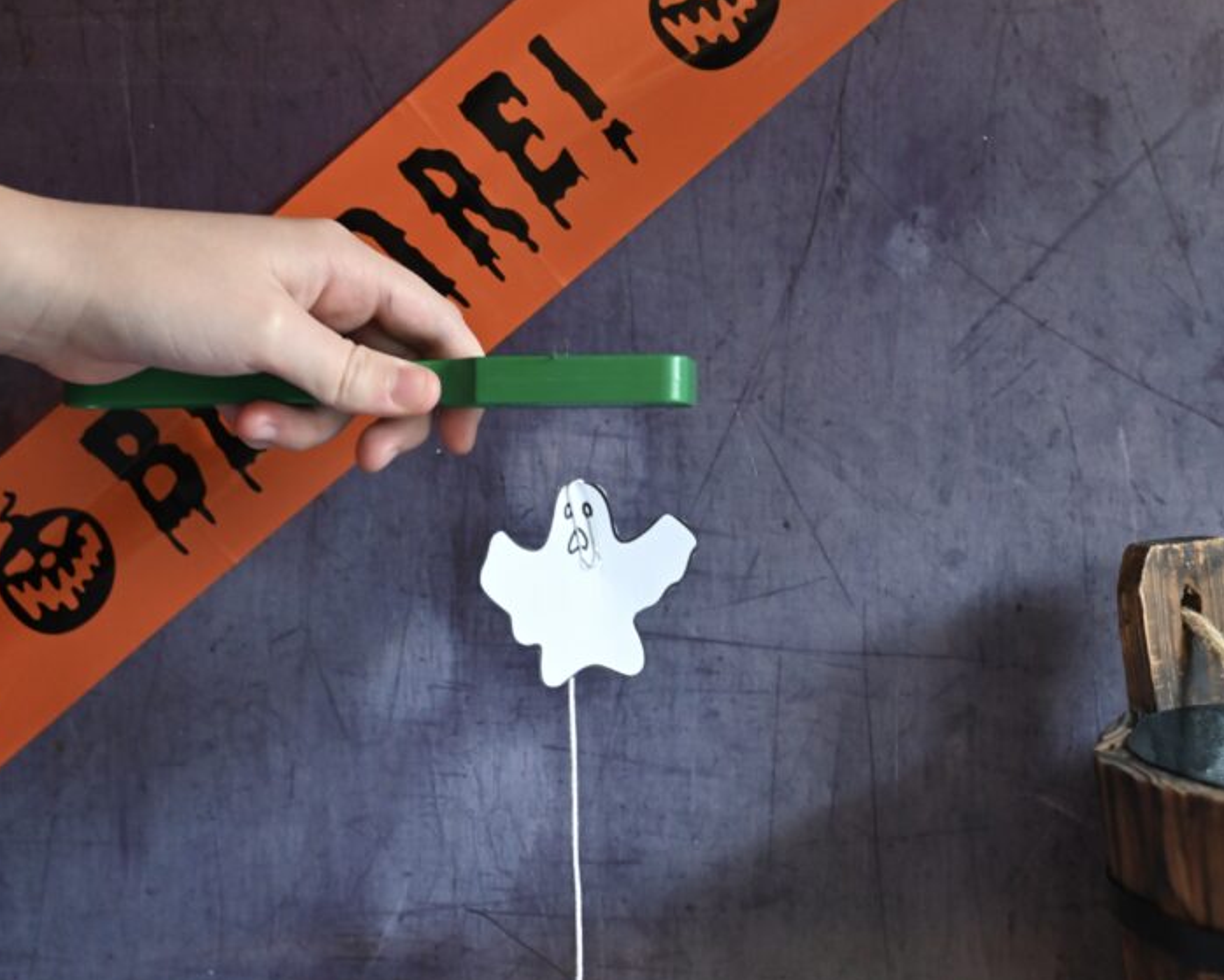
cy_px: 592
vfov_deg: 23.1
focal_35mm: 66
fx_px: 2392
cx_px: 533
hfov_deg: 28.7
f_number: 4.2
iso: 3200
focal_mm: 48
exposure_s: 1/100
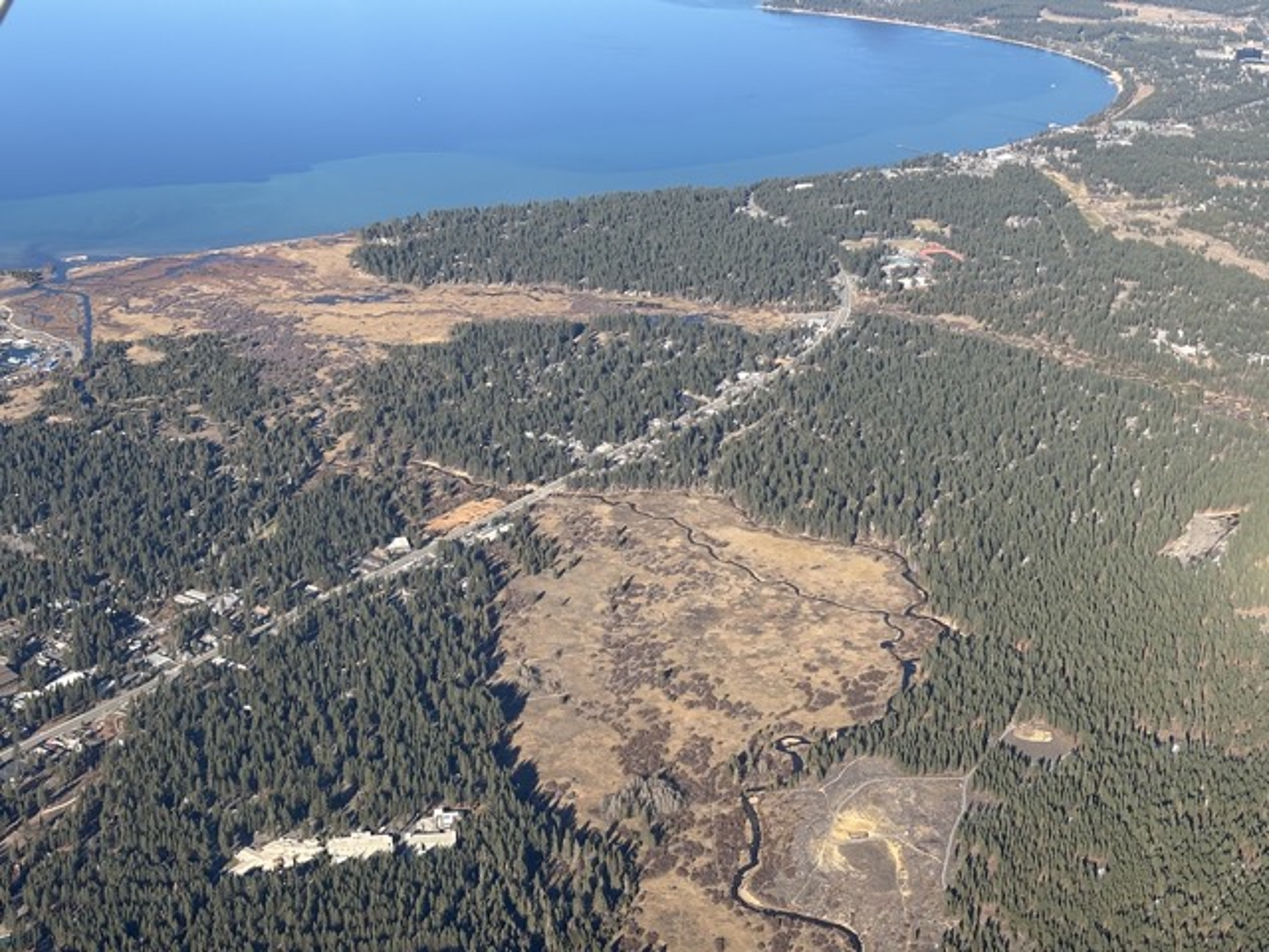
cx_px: 634
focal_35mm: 52
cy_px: 476
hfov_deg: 36.8
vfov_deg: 28.0
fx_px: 1906
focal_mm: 5.96
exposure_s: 1/1418
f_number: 1.6
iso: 32
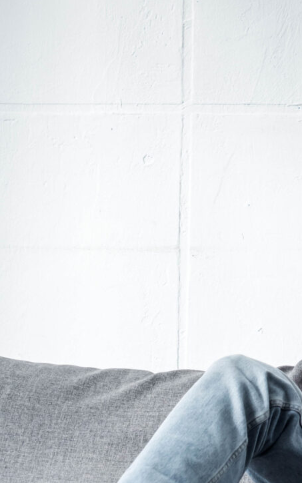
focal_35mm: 180
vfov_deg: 11.5
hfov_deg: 7.1
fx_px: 2371
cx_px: 505
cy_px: 4
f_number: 5
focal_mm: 50
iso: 100
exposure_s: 1/200
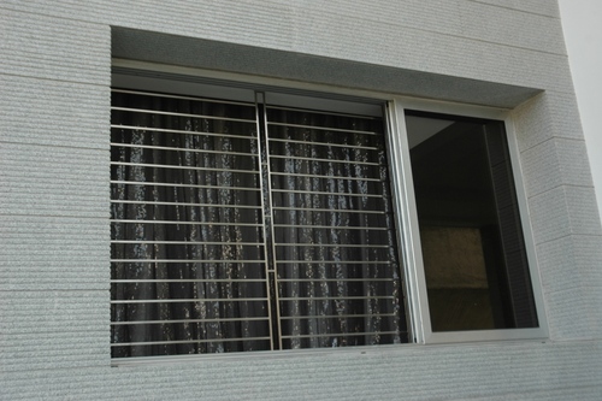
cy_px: 200
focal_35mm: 40
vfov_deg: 33.0
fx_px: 677
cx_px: 301
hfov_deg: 47.9
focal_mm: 27
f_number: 5.6
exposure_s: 1/100
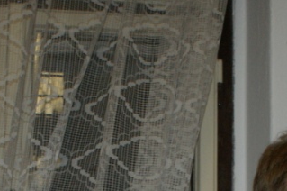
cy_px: 286
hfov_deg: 16.4
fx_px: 995
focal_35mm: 125
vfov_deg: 10.6
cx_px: 147
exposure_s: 1/60
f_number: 5.6
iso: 400
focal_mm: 26
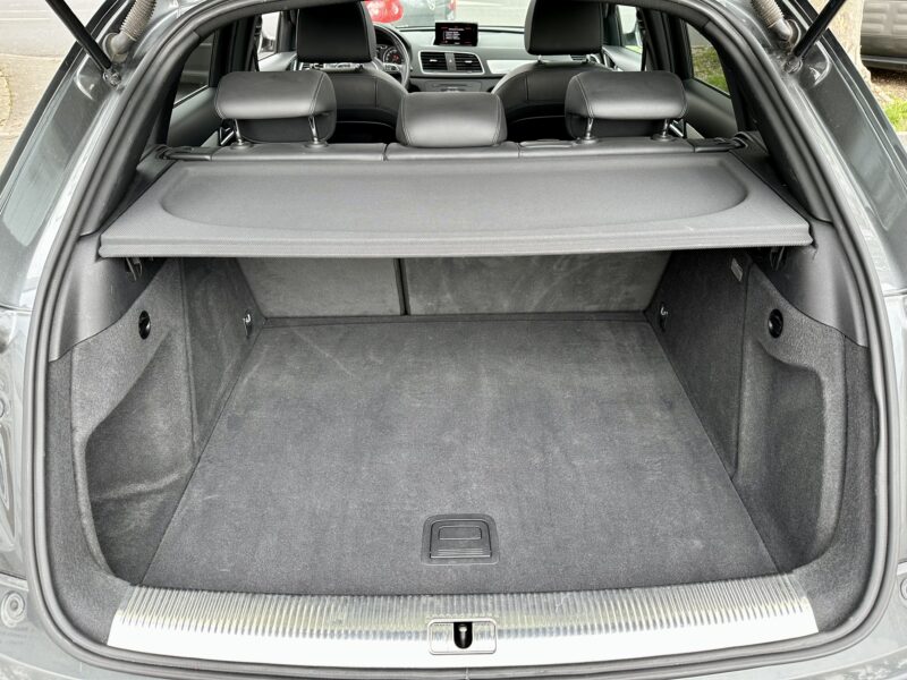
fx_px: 629
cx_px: 454
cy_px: 340
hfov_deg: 71.6
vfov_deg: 56.8
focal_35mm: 24
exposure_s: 1/142
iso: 100
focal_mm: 6.86
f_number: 1.78
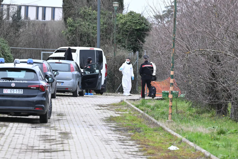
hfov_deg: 6.9
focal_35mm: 300
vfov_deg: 4.6
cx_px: 119
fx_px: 1982
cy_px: 80
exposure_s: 1/125
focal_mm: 200
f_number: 7.1
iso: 2000
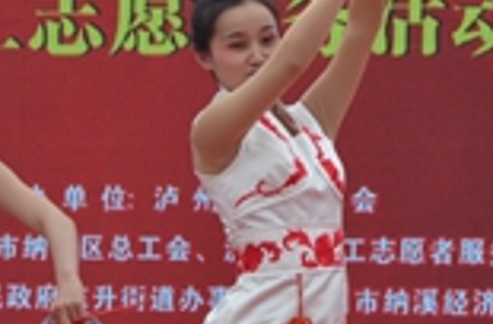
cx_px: 261
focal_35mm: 446
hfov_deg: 4.6
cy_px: 138
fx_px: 6083
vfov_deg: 3.1
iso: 1250
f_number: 11
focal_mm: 92
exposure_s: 1/500
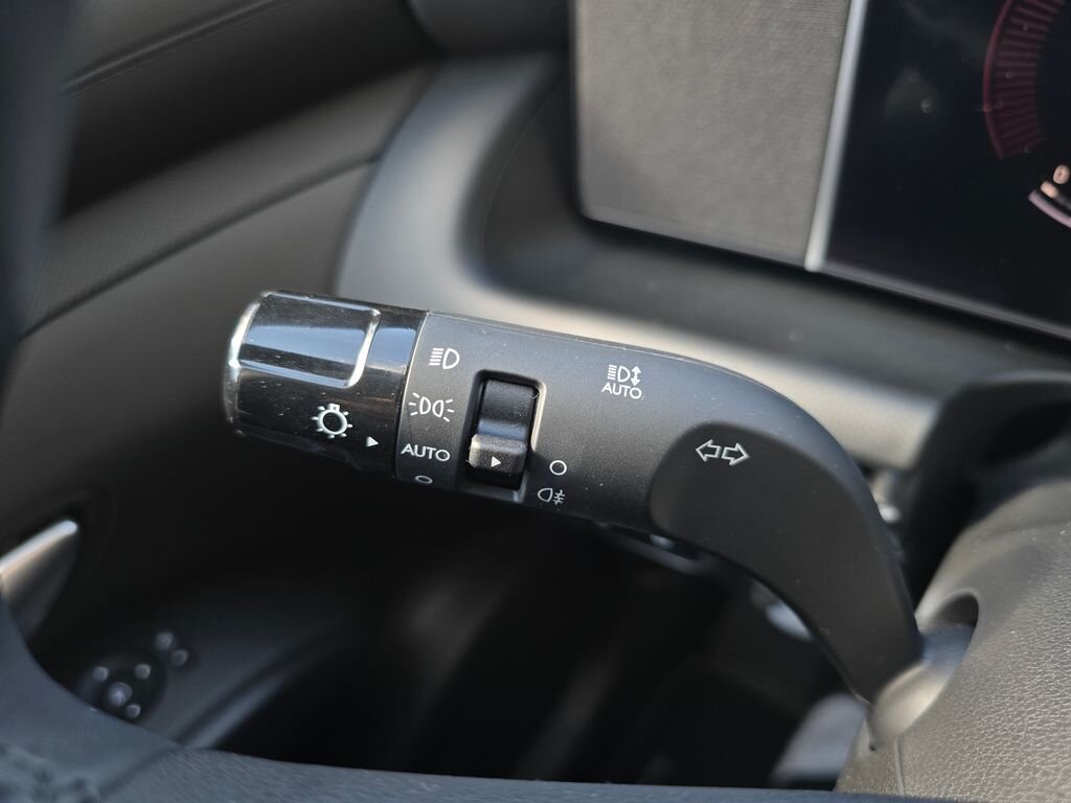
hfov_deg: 73.9
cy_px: 402
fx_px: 712
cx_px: 536
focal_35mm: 23
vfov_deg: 58.9
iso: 160
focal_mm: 6.3
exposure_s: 1/180
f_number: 1.7
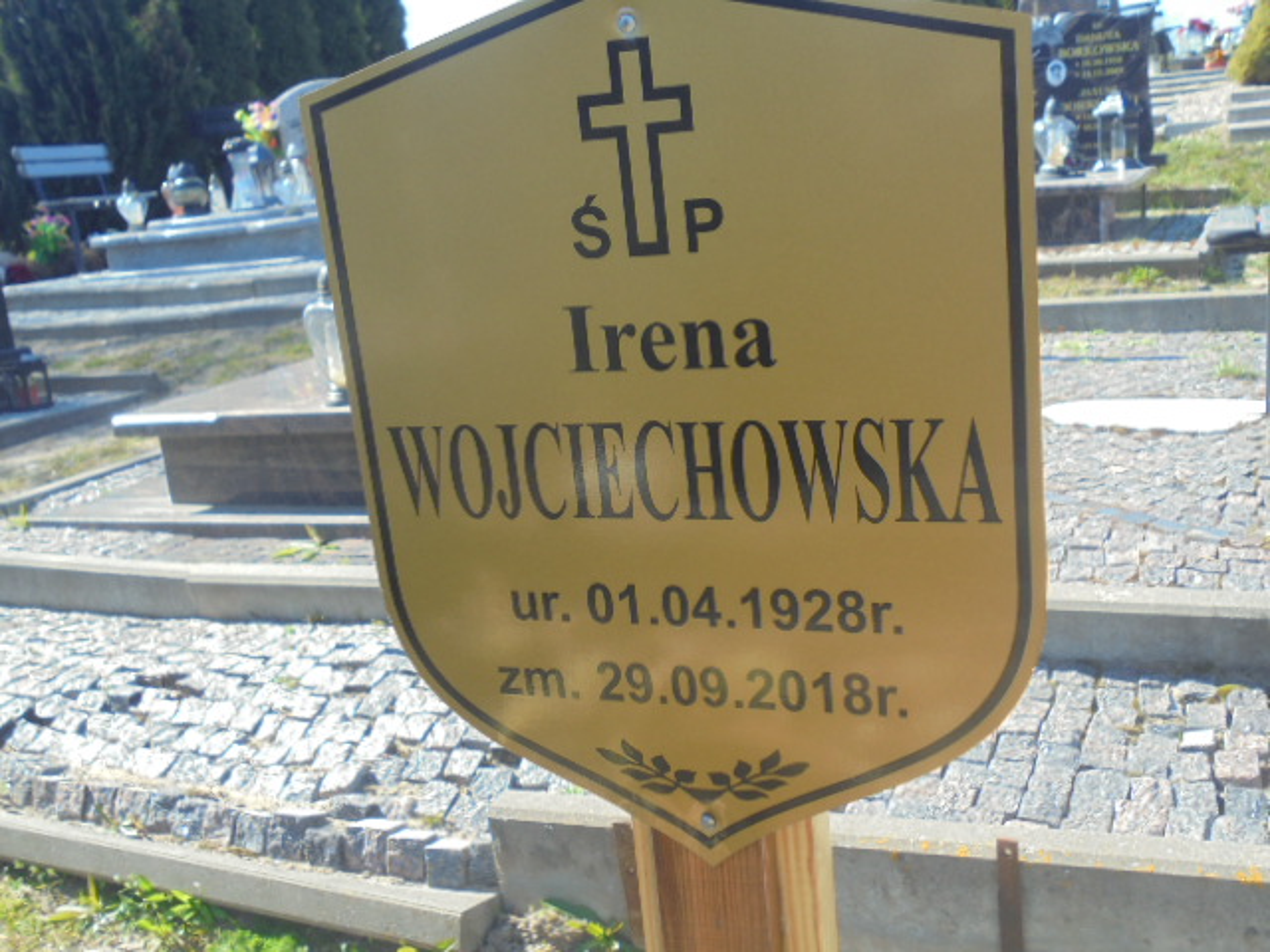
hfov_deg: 49.0
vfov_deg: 37.7
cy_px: 476
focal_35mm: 38
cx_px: 635
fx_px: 1394
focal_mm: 6.9
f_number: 4.2
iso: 100
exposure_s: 1/200
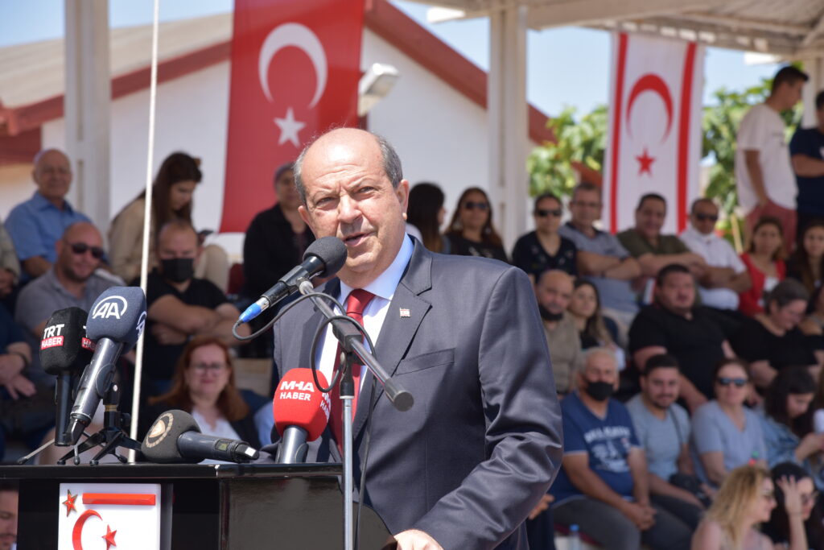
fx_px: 2404
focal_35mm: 105
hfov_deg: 19.5
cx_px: 412
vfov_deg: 13.0
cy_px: 275
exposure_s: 1/250
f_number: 8
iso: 200
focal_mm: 105
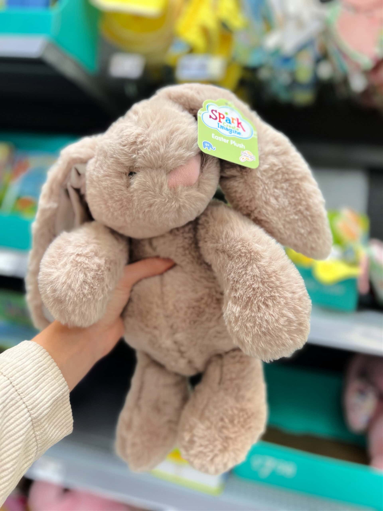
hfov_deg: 53.1
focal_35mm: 26
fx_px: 384
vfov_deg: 67.3
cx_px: 192
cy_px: 256
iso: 50
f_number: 1.5
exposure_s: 1/121
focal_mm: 5.7
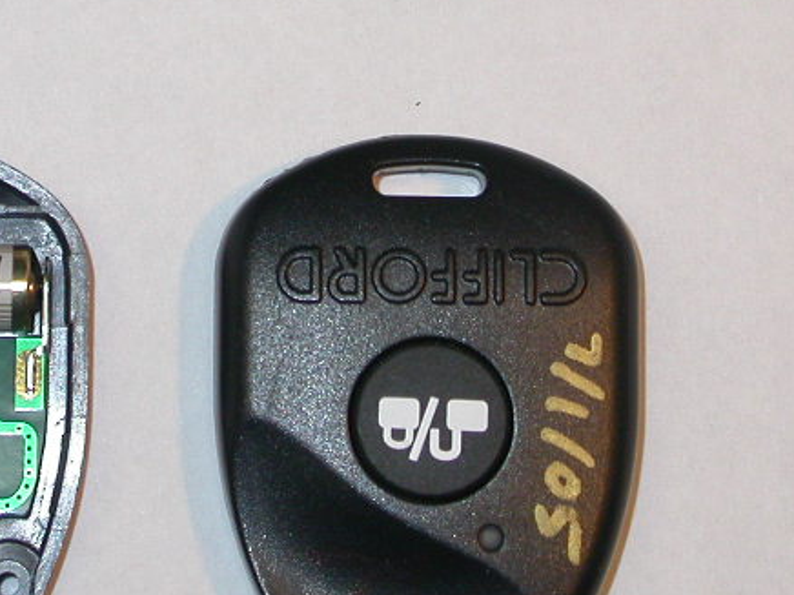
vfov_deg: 7.3
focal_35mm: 202
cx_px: 217
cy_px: 60
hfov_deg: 9.8
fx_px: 4633
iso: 100
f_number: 3.6
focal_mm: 17.8
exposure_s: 1/101
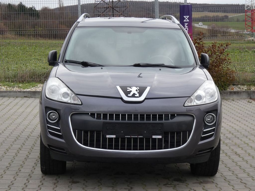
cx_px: 128
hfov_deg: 21.8
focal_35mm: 90
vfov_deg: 16.4
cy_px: 96
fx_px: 663
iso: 80
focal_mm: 16
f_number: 5.6
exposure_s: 1/80
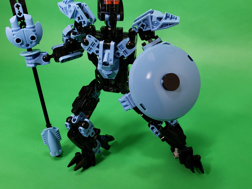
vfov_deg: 40.4
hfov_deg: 52.6
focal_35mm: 35
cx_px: 119
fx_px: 255
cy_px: 69
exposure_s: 1/60
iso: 80
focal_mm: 4.3
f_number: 2.4
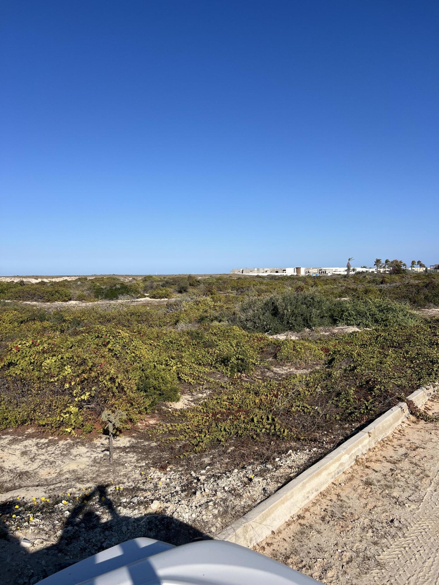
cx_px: 220
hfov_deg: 53.1
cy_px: 292
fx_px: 440
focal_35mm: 26
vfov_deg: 67.3
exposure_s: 1/6211
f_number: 1.5
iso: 50
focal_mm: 5.7
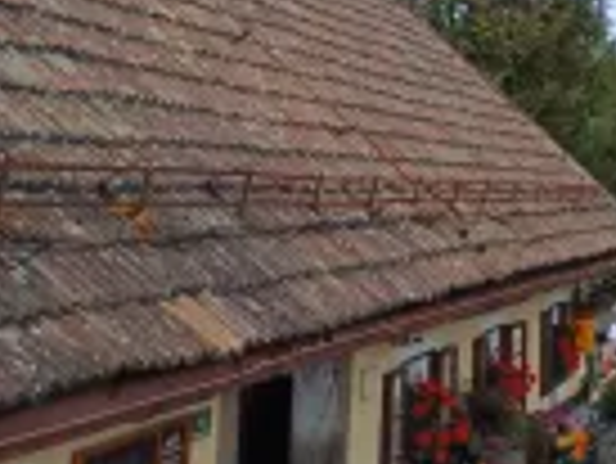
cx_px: 881
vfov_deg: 19.9
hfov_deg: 22.6
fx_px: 1300
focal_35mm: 73
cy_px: 63
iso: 50
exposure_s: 1/677
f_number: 1.8
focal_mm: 4.65
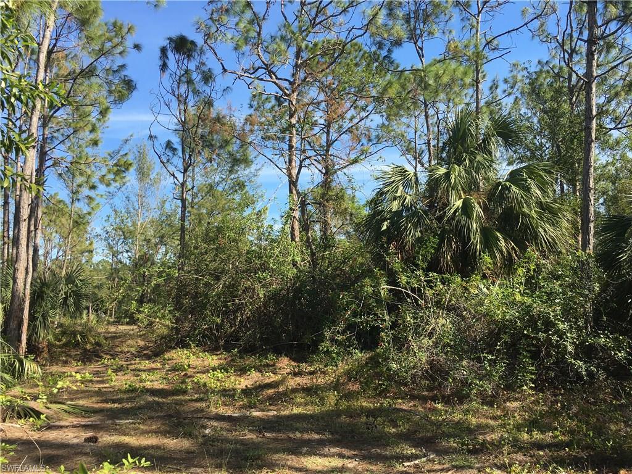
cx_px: 316
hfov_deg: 61.7
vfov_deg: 48.2
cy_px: 237
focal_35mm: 29
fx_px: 529
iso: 25
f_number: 2.2
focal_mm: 4.15
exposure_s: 1/769
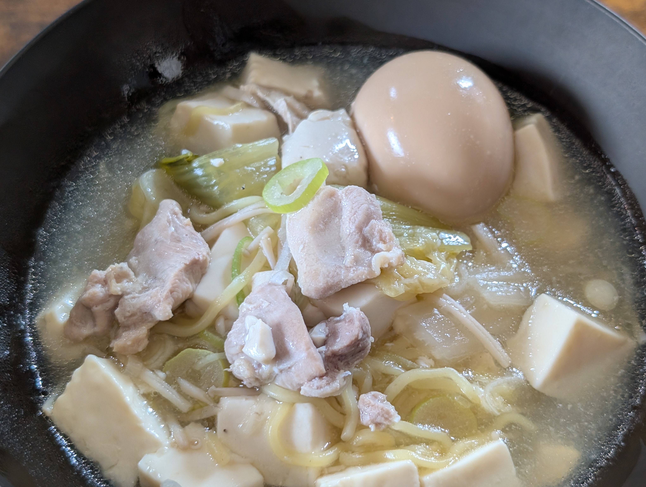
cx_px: 323
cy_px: 244
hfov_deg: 38.9
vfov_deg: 29.7
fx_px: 916
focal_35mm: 49
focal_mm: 6.9
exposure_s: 1/29.9
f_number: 1.68
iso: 96
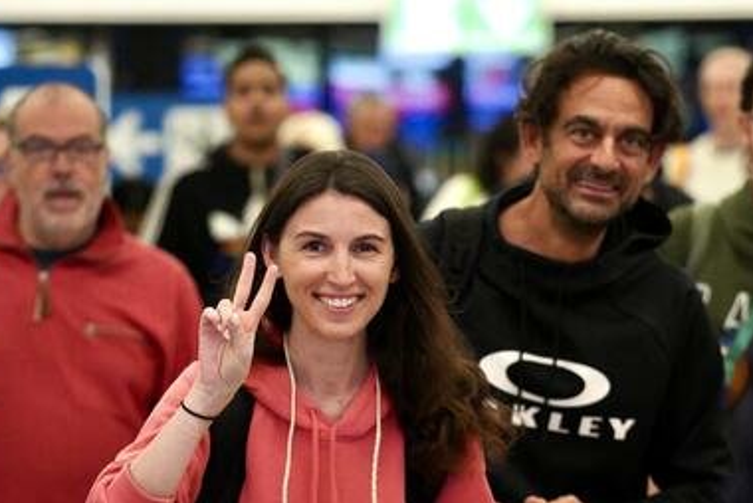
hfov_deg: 7.5
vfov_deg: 5.0
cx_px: 380
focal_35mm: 276
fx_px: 5777
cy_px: 460
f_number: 4
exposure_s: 1/400
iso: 6400
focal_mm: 150
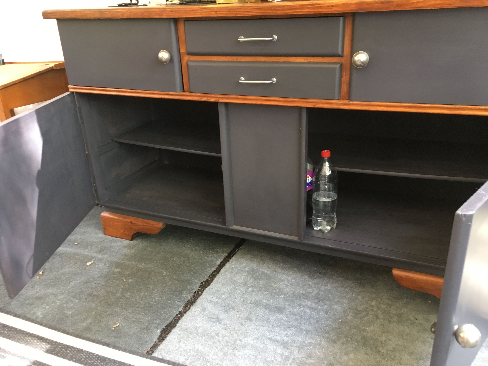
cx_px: 244
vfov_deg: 48.2
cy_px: 183
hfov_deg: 61.7
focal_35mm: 29
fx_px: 409
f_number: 2.2
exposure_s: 1/33
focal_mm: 4.15
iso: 125
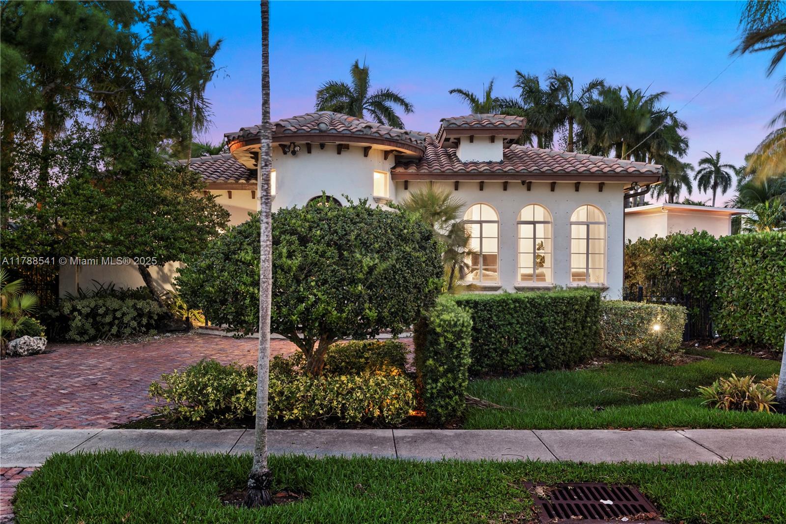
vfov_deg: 37.8
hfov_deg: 54.4
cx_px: 393
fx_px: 764
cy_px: 262
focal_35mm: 35
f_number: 9
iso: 250
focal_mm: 35
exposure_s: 10
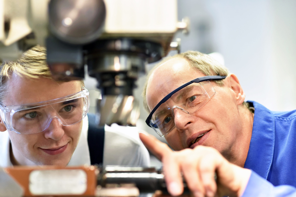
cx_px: 148
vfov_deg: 16.1
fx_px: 699
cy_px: 98
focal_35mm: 85
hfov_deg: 23.9
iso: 2200
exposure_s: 1/250
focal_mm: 85
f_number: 2.2
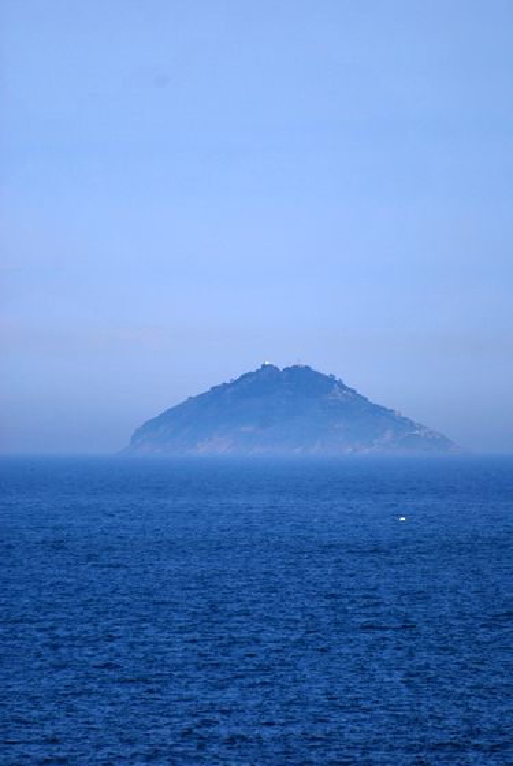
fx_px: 9588
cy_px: 383
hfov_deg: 3.1
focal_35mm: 450
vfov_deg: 4.6
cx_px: 256
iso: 100
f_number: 5.6
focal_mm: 300
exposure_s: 1/800
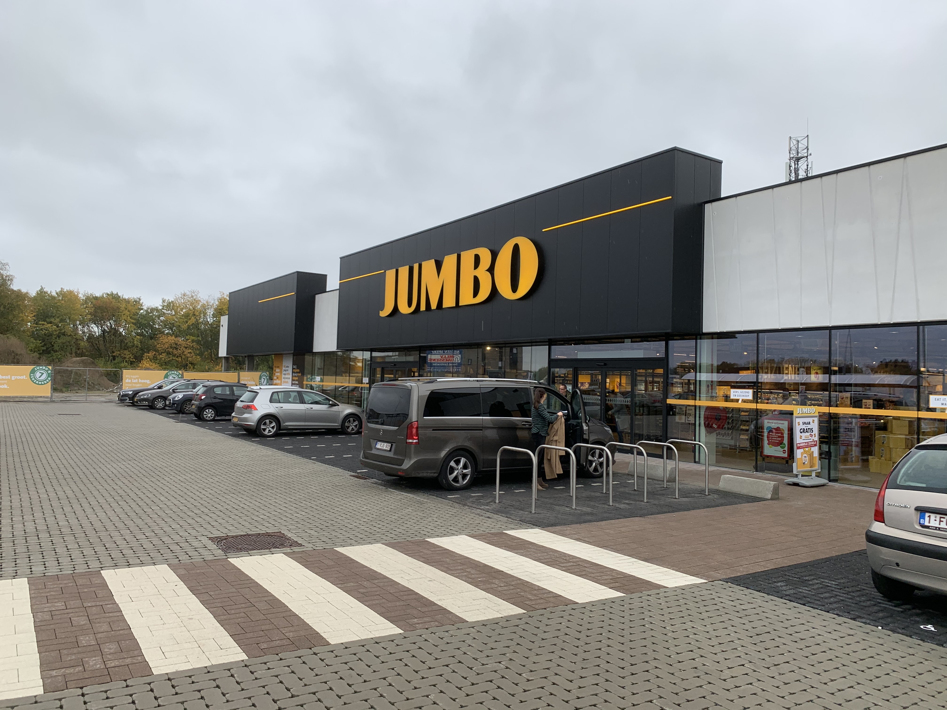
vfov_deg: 53.1
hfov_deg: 67.3
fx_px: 711
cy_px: 355
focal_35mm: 26
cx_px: 474
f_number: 1.8
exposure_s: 1/429
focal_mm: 4.25
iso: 25
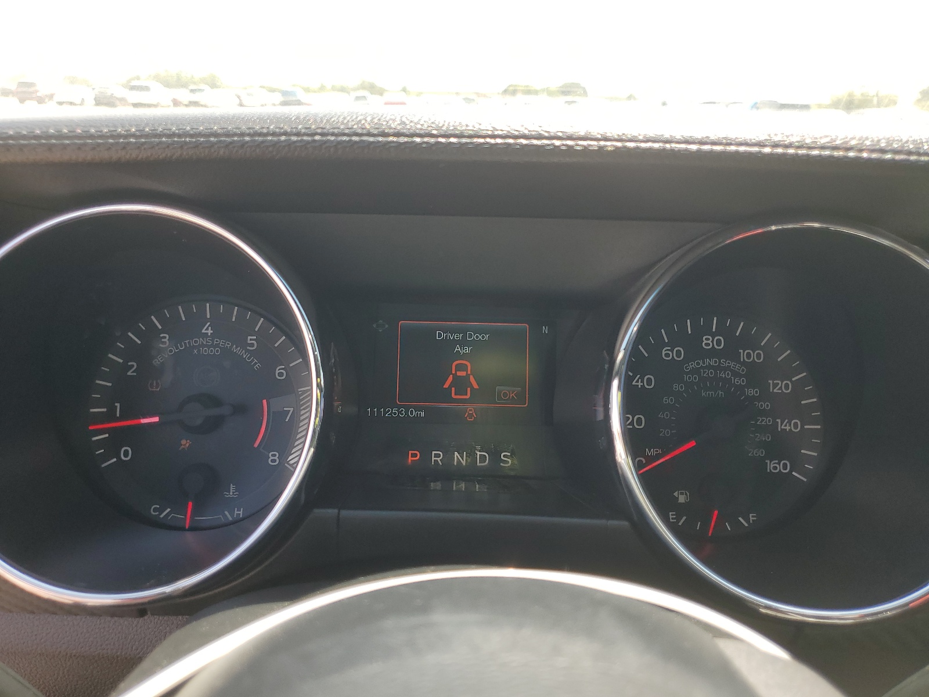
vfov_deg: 53.1
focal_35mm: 26
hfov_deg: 67.3
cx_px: 464
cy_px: 348
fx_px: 698
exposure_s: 1/370
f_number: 1.5
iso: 50
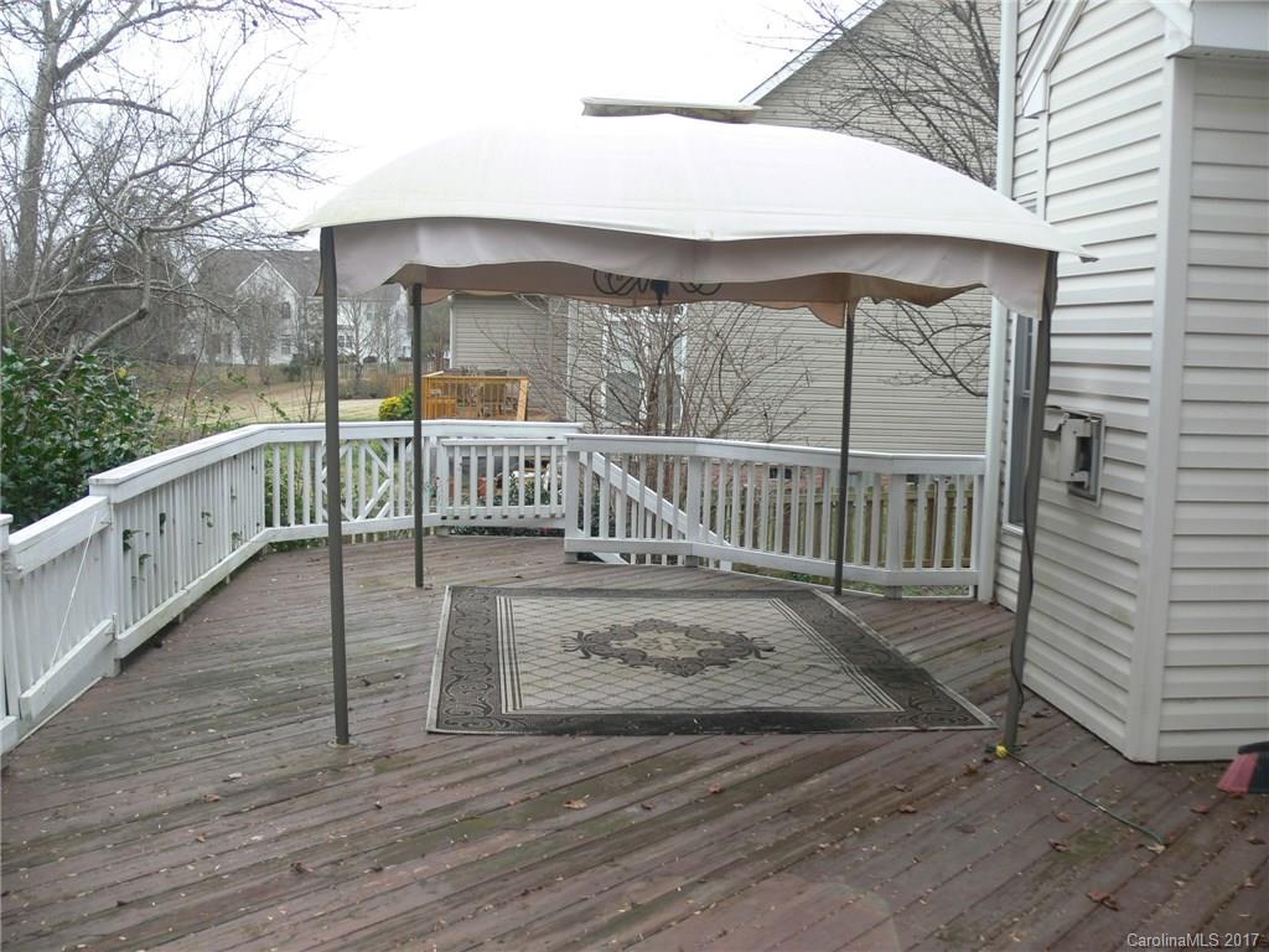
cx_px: 634
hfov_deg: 52.6
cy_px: 476
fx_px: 1283
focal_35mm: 35
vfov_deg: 40.7
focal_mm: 7.4
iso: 80
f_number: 2.8
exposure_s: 1/80
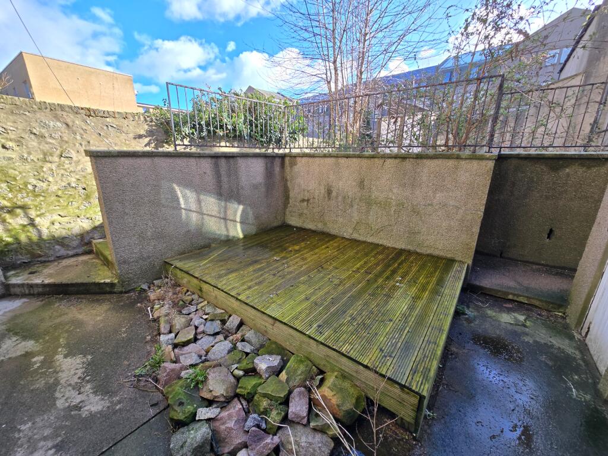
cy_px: 228
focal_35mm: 13
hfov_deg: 106.2
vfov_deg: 89.9
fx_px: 228
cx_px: 304
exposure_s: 1/207
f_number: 2.2
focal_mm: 2.2
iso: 50
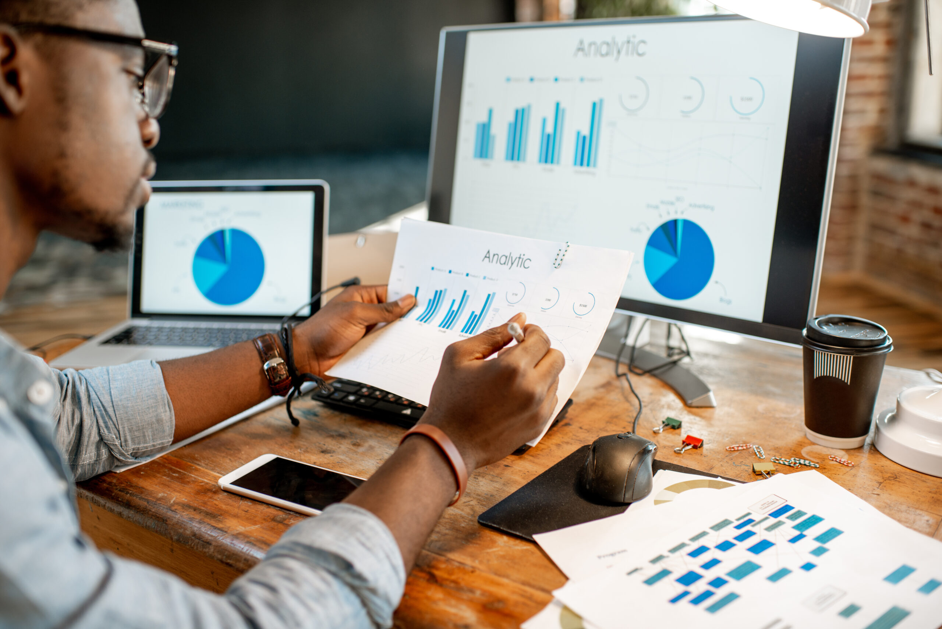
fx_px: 916
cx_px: 471
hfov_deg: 54.4
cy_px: 314
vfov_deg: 37.9
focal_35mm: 35
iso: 250
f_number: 2.2
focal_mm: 35
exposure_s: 1/160
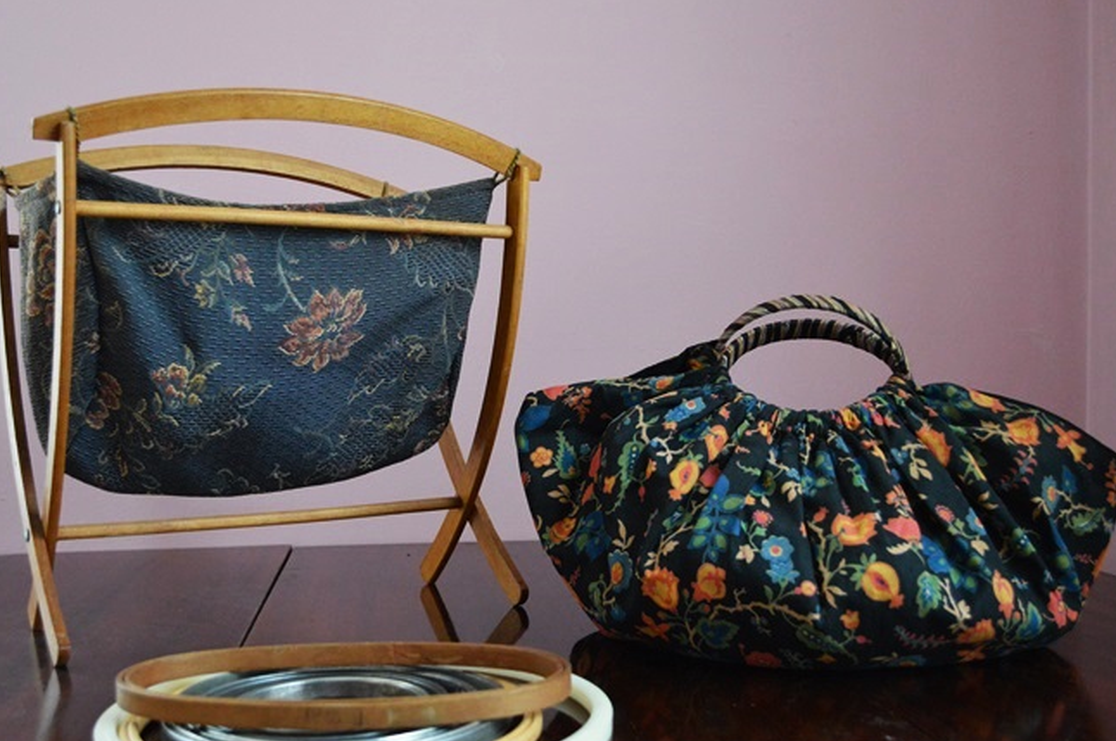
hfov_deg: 49.6
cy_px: 391
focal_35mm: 39
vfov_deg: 34.1
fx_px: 1207
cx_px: 529
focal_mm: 24
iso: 3200
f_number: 4
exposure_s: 1/25
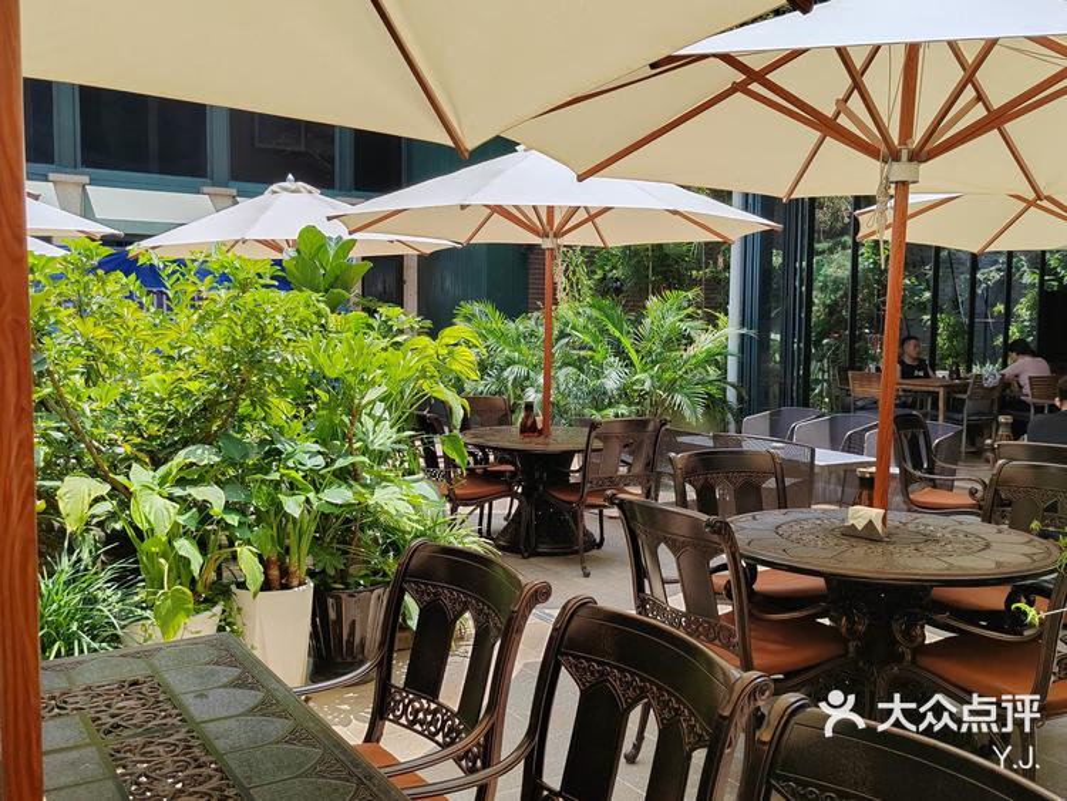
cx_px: 534
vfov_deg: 41.8
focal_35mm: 34
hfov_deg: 53.9
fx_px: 1048
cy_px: 400
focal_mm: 6.14
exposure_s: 1/667
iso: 100
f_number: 1.8
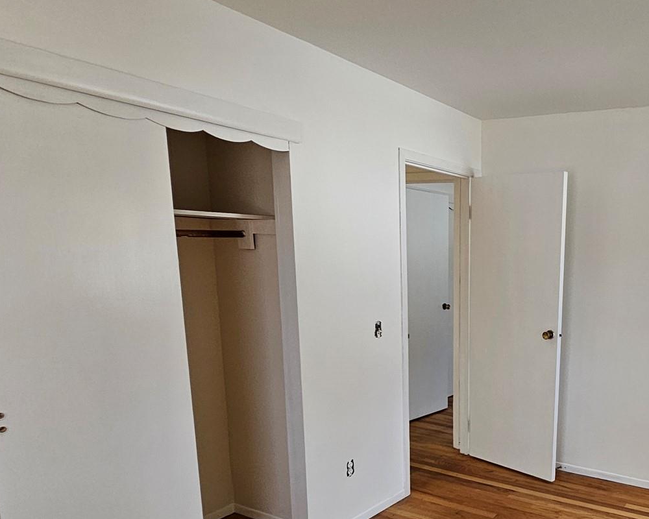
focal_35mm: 26
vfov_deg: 53.5
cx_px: 524
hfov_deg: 60.4
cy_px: 359
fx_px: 499
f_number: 2.2
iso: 200
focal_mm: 2.2
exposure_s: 1/60
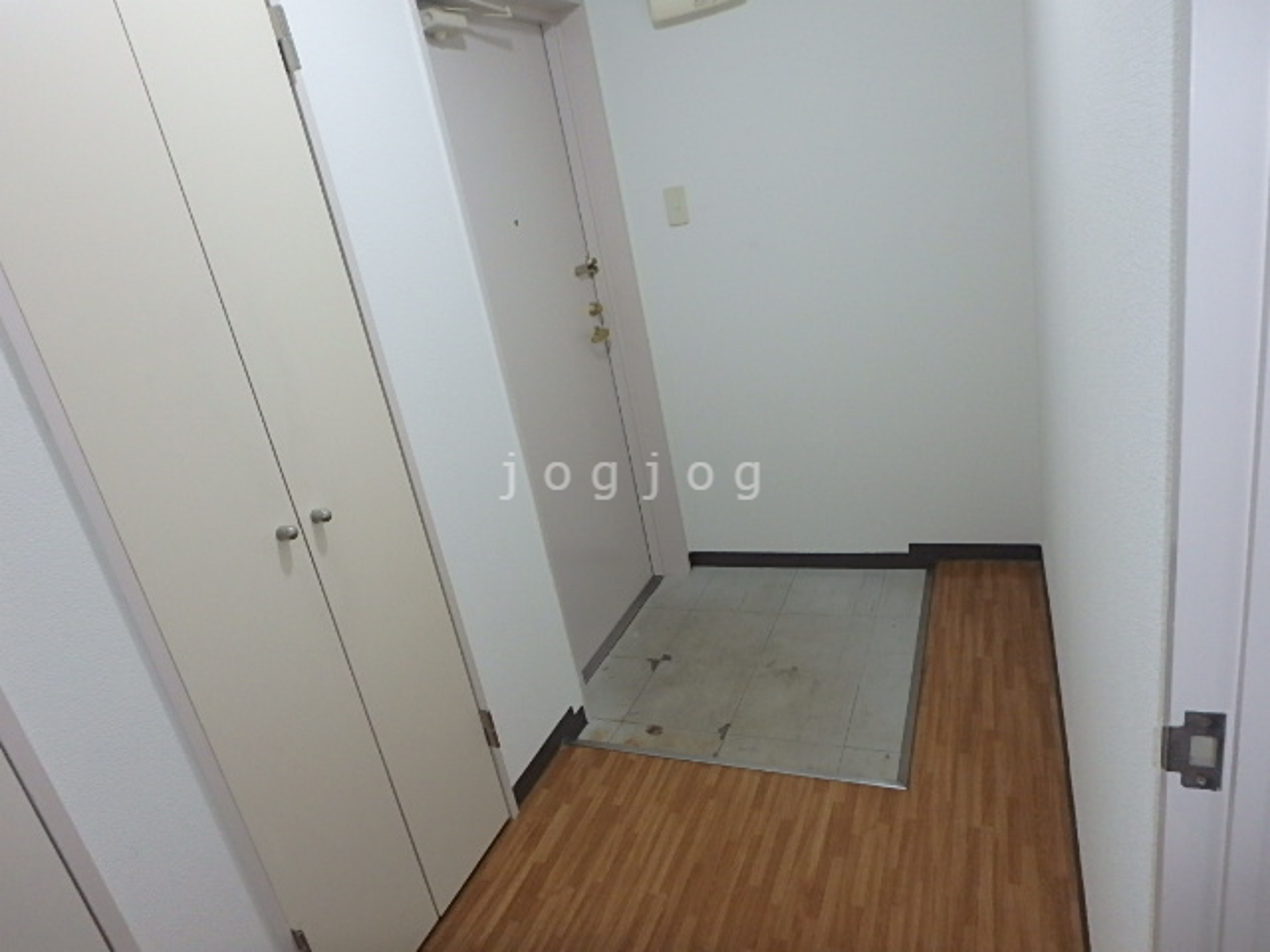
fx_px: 770
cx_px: 635
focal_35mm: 21
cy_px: 476
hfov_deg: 79.0
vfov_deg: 63.4
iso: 400
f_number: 3.5
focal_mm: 3.7
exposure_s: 1/30
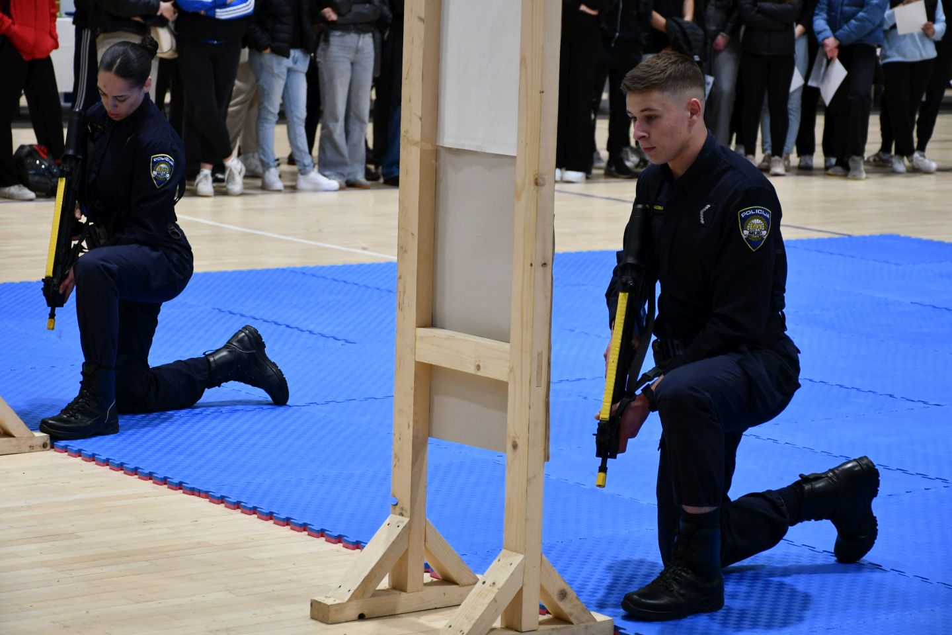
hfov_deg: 20.6
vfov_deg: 13.8
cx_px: 476
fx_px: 2618
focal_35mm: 99
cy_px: 318
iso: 1000
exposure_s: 1/125
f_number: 5
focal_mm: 66
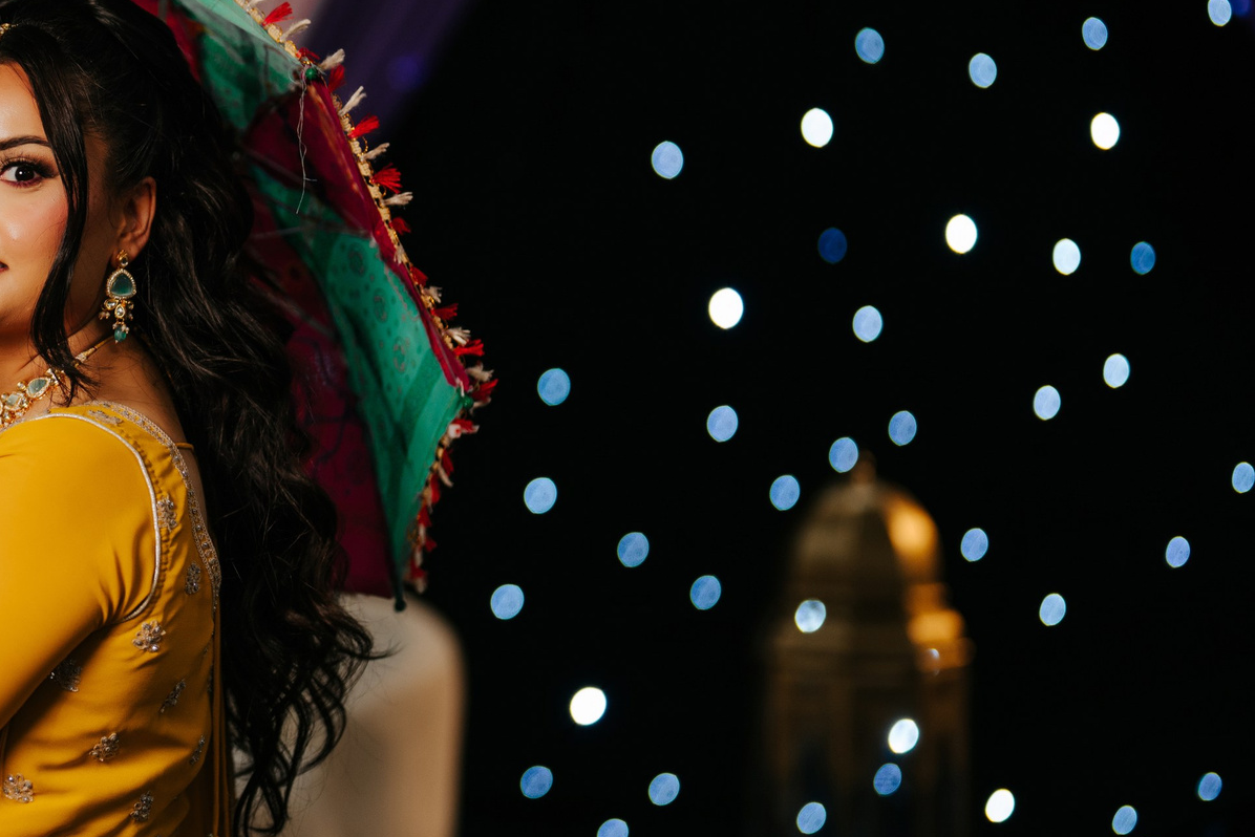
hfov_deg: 18.6
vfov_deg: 12.8
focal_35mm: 107
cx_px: -3
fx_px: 3731
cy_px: 260
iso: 200
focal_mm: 50
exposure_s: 1/200
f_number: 1.2
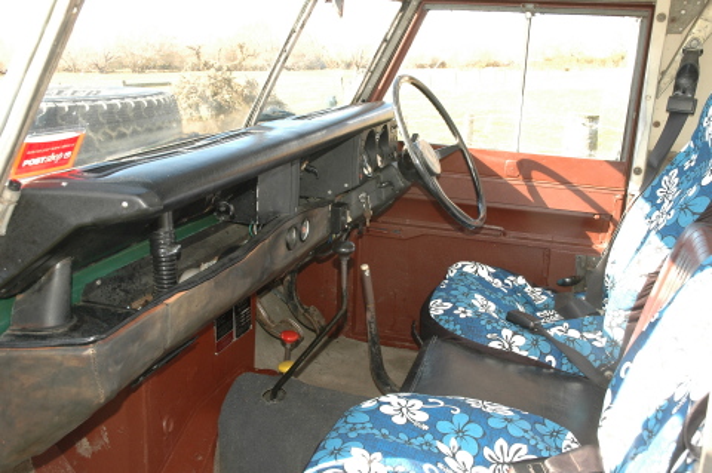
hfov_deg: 51.3
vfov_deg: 35.4
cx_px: 356
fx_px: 741
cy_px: 236
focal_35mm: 38
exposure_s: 1/80
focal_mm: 25
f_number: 8
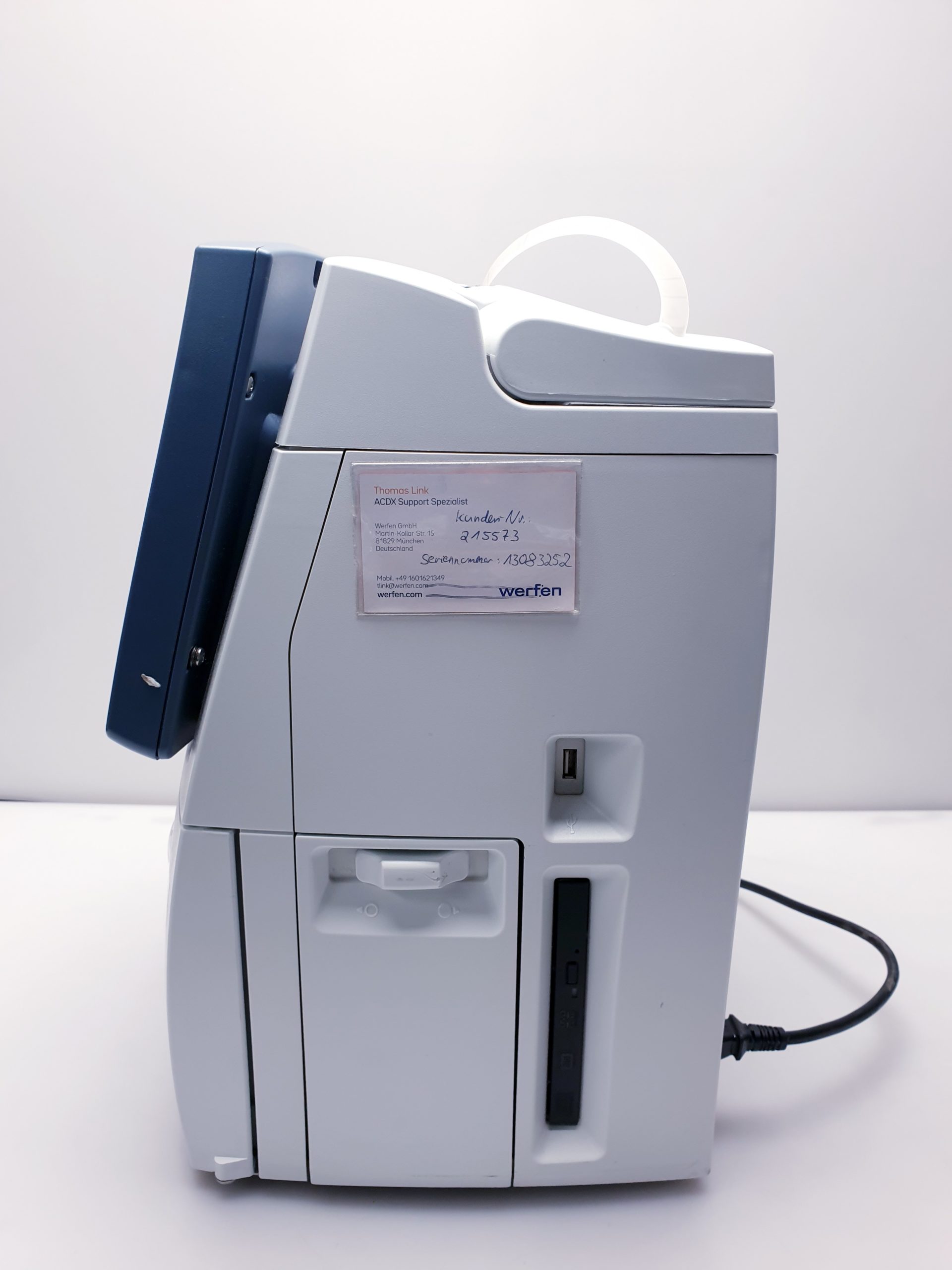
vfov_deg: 67.3
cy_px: 635
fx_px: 953
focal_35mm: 26
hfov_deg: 53.1
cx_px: 476
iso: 80
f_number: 2.4
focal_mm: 4.3
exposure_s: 1/100
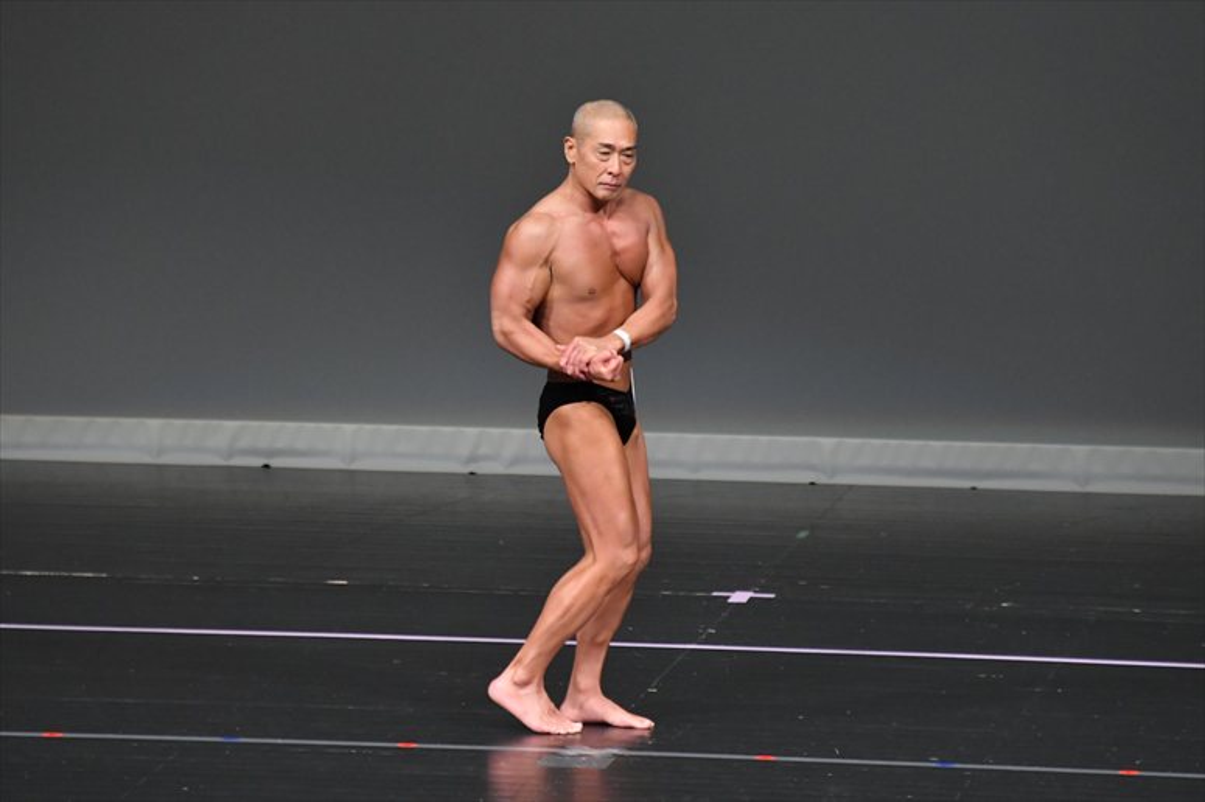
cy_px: 401
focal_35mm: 375
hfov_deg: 5.5
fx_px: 12546
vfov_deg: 3.7
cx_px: 602
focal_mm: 250
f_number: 5.6
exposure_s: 1/400
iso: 4000
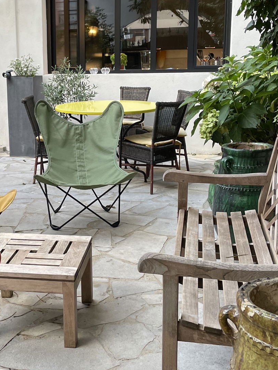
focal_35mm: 51
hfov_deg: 28.2
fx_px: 546
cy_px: 159
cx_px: 74
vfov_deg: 37.4
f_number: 1.6
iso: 125
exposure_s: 1/103
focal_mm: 4.2
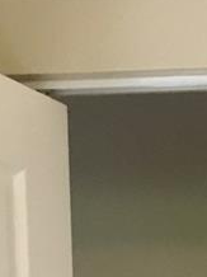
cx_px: 339
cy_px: 755
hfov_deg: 9.0
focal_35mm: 160
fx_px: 1278
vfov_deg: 10.1
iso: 100
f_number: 2.2
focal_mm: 4.15
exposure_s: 1/30
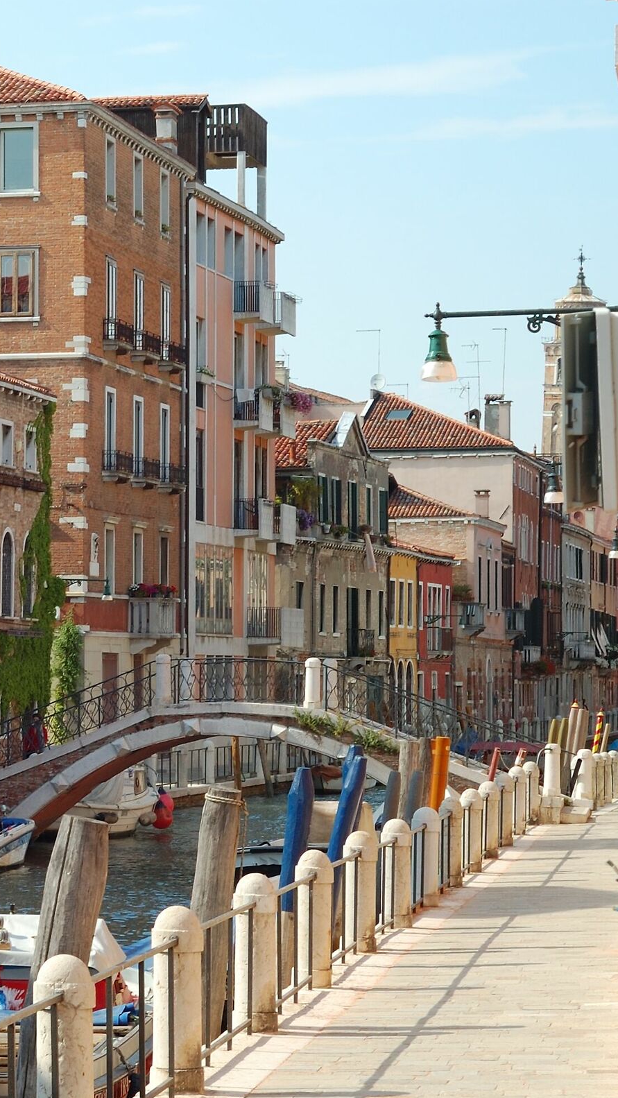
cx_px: -210
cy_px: 549
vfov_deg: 18.0
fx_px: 3465
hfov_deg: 10.0
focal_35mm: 119
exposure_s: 1/125
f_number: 11
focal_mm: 50
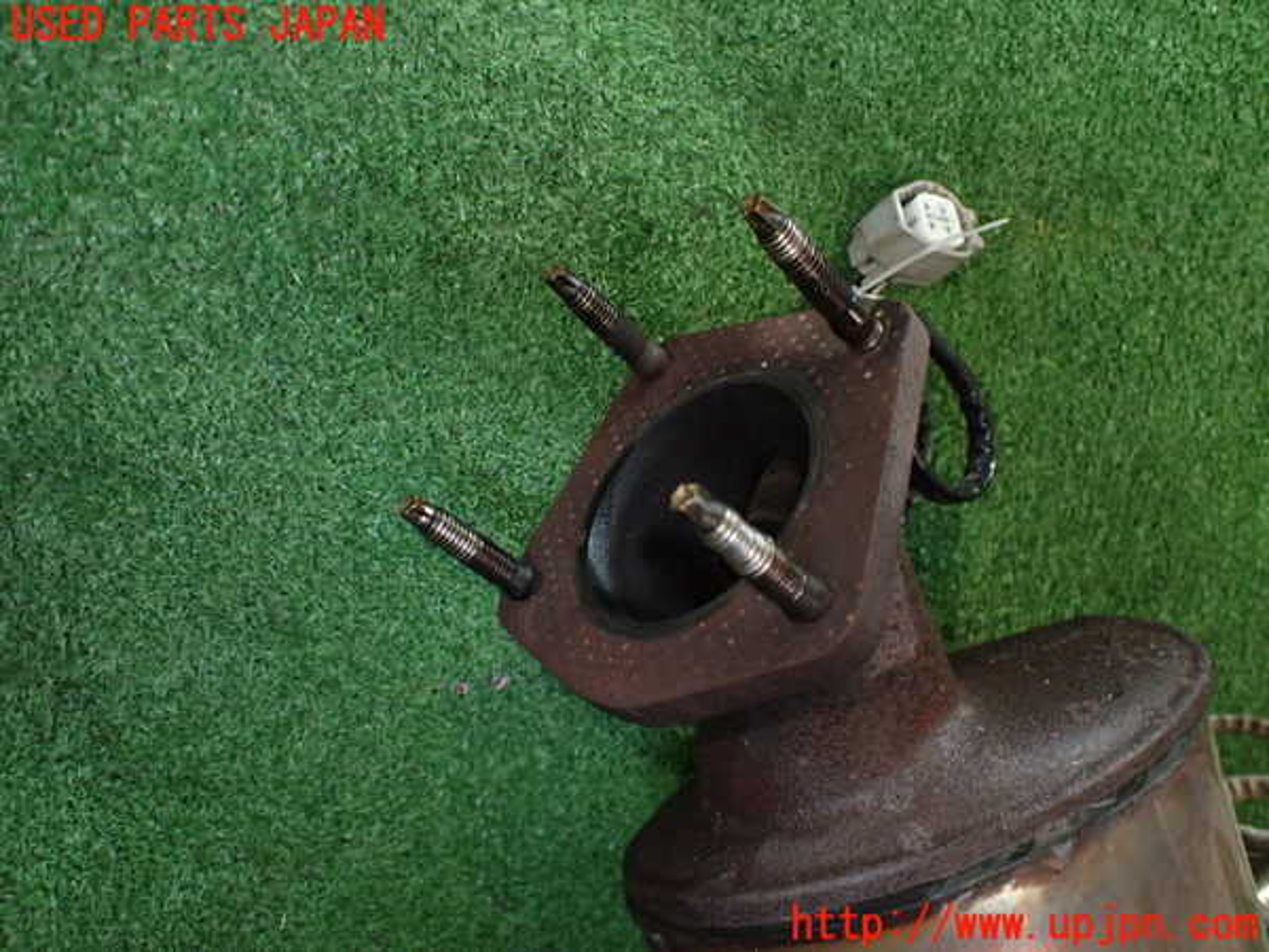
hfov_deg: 60.0
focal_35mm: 30
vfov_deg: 46.8
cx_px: 634
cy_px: 476
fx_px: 1100
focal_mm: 5.4
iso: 640
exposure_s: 1/125
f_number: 2.3
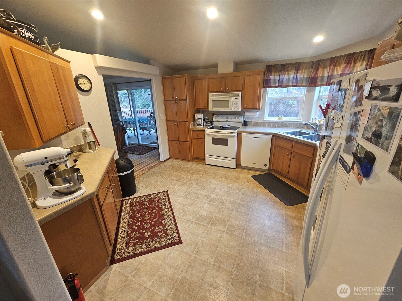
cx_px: 201
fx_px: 151
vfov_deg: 89.9
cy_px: 150
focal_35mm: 13
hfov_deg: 106.2
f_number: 2.2
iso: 320
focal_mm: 2.2
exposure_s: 1/60
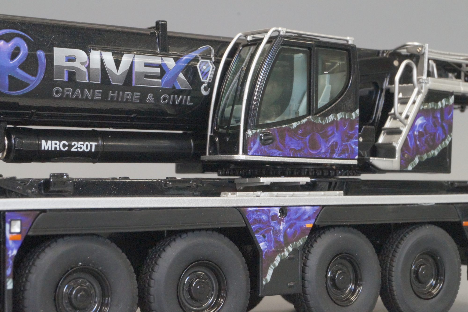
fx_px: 1072
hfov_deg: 24.6
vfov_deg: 16.5
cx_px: 234
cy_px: 156
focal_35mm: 82
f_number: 20
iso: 3200
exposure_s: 1/15
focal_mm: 55
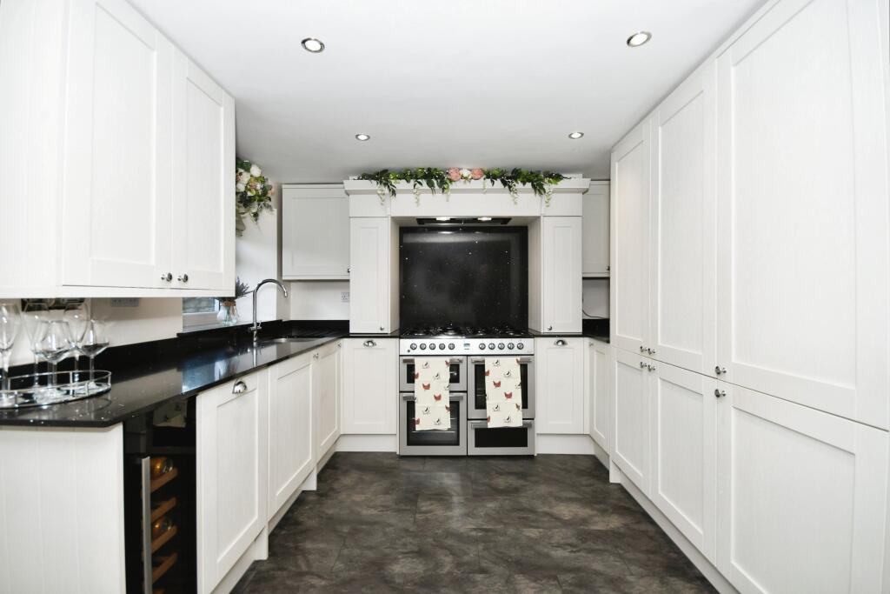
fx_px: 371
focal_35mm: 15
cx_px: 445
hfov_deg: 100.4
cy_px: 297
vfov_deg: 77.3
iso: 400
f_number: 8
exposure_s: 1/60
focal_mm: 10
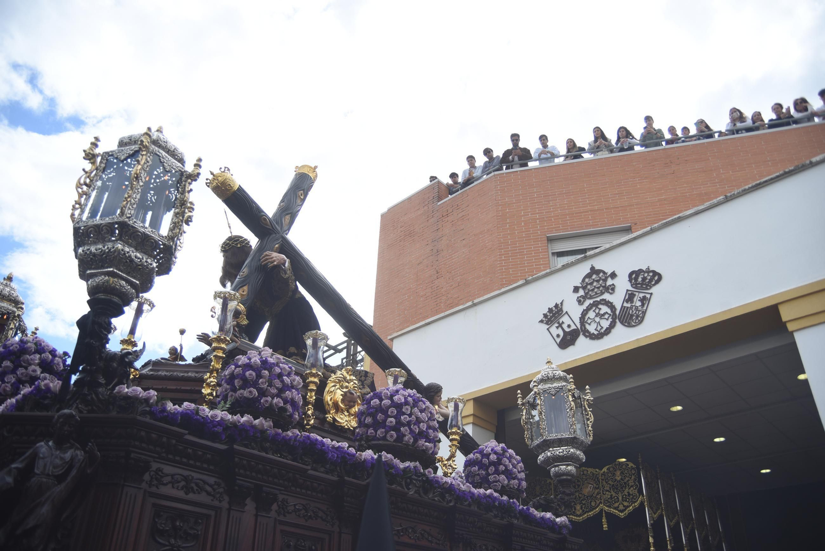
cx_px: 412
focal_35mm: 29
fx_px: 665
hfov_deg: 63.6
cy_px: 276
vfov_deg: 45.0
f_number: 5.6
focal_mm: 29
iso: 100
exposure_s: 1/500
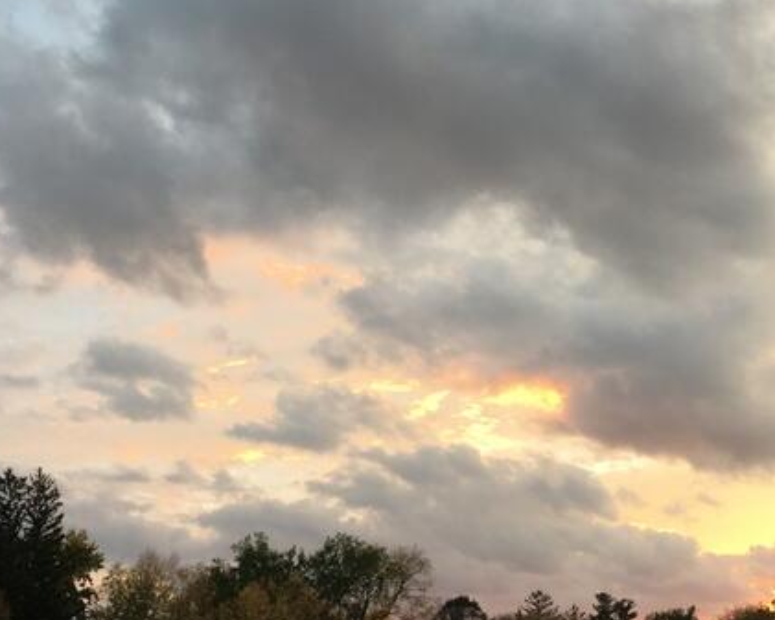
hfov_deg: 42.4
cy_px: 366
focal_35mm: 43
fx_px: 987
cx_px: 274
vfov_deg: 34.8
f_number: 2.2
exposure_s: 1/120
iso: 40
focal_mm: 4.15
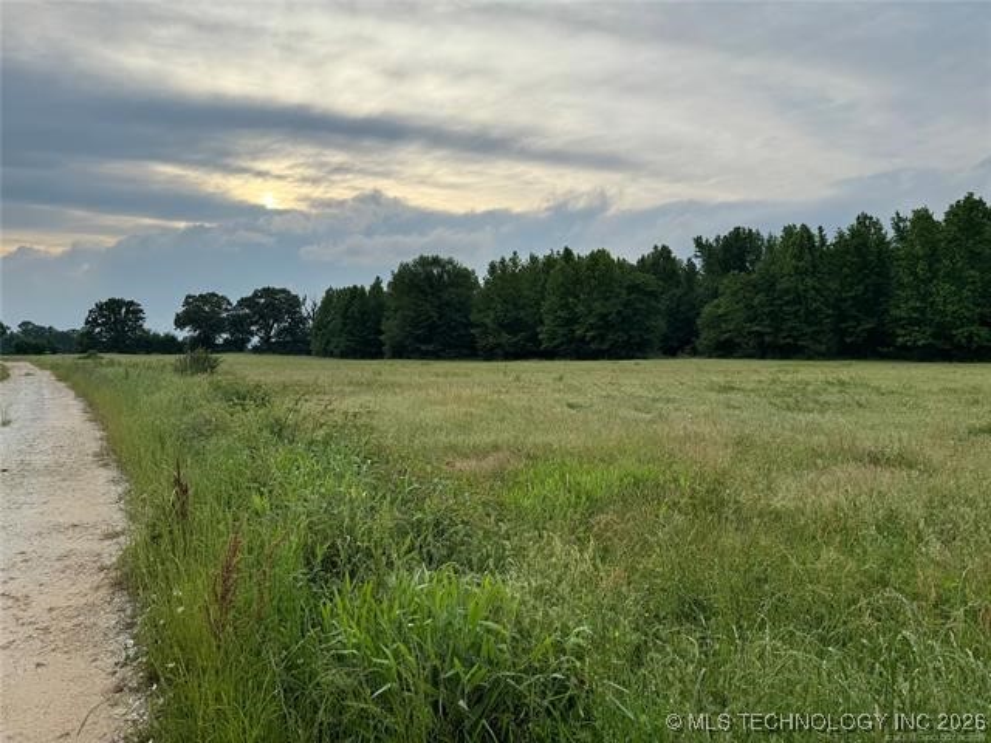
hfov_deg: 71.6
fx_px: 687
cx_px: 496
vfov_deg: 56.8
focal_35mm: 24
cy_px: 372
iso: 80
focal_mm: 6.76
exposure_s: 1/2710
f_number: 1.78
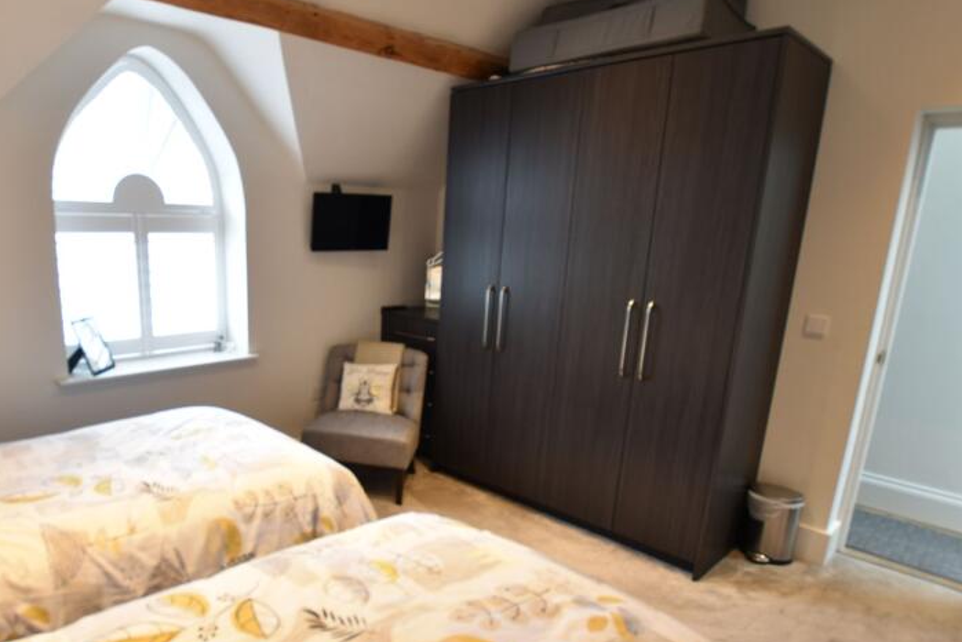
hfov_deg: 76.8
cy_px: 382
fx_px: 588
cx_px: 347
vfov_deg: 56.9
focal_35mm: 22
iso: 100
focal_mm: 10
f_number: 3.5
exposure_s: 1/15
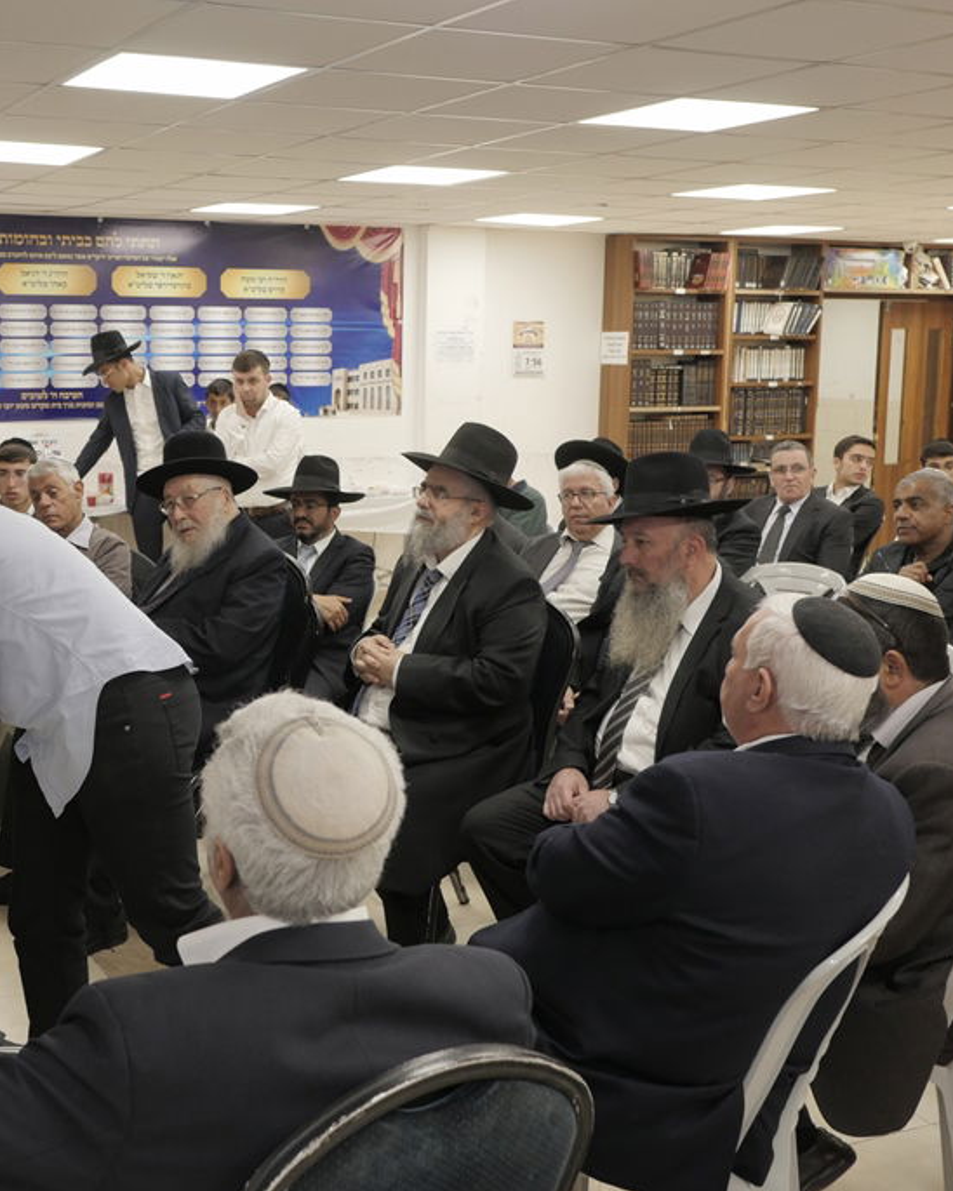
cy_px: 599
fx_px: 1481
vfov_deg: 43.8
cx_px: 243
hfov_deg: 34.9
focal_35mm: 42
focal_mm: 16
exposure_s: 1/160
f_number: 3.2
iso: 800
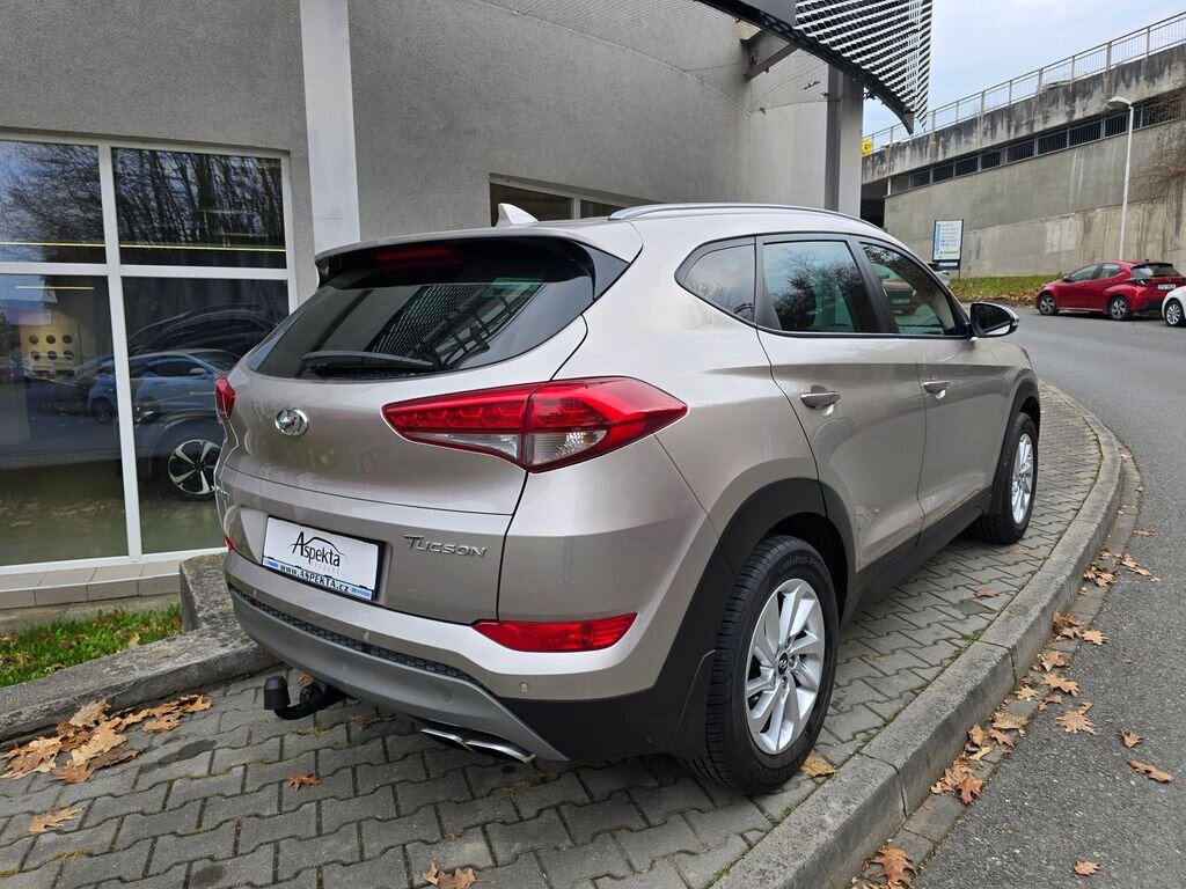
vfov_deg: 58.9
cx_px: 593
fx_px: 788
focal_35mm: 23
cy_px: 444
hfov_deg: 73.9
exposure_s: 1/256
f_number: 1.7
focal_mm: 6.3
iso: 12
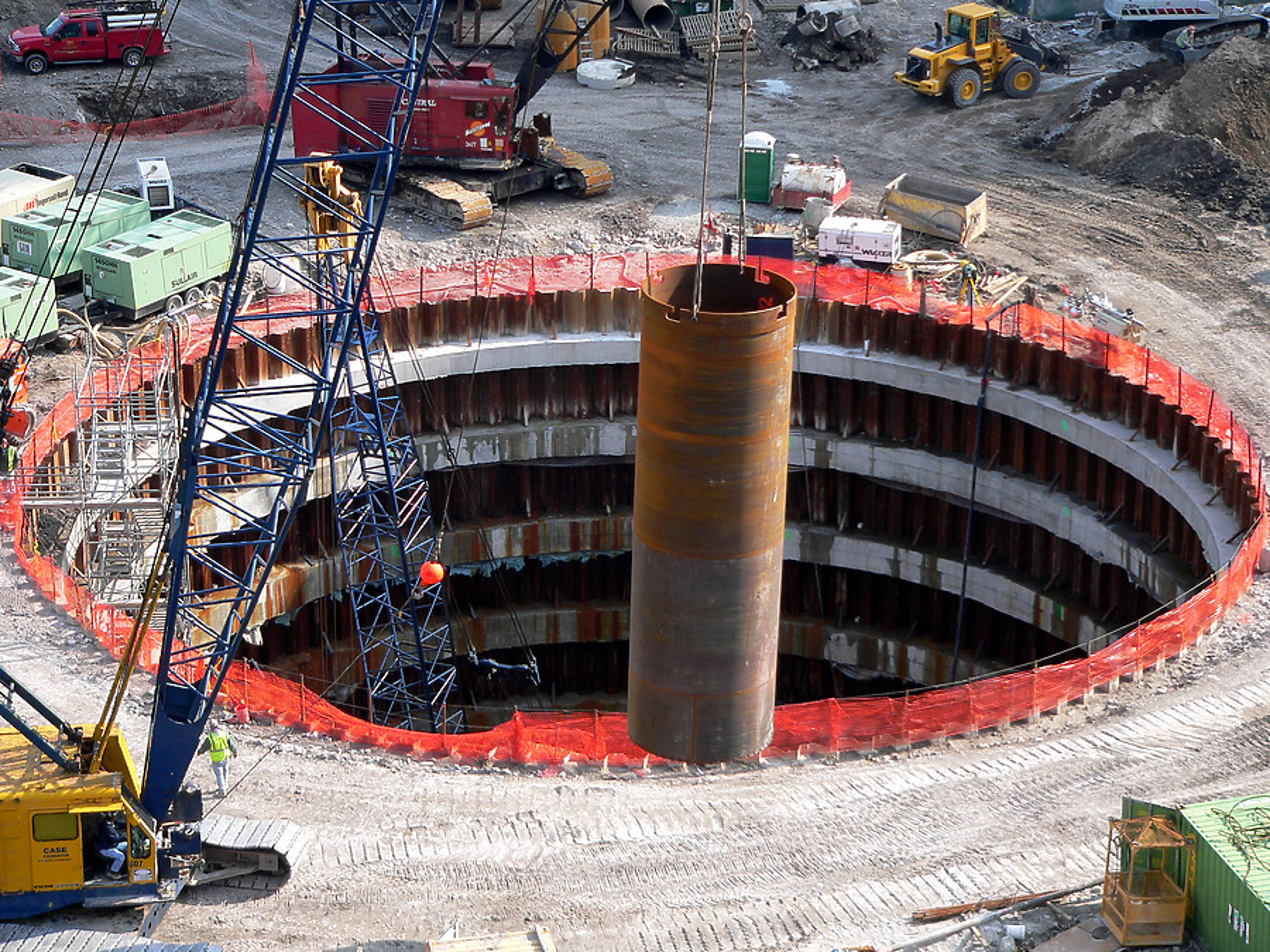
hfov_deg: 21.1
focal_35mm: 93
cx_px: 635
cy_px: 476
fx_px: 3412
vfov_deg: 15.9
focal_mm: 15.4
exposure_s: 1/320
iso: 80
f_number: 2.8
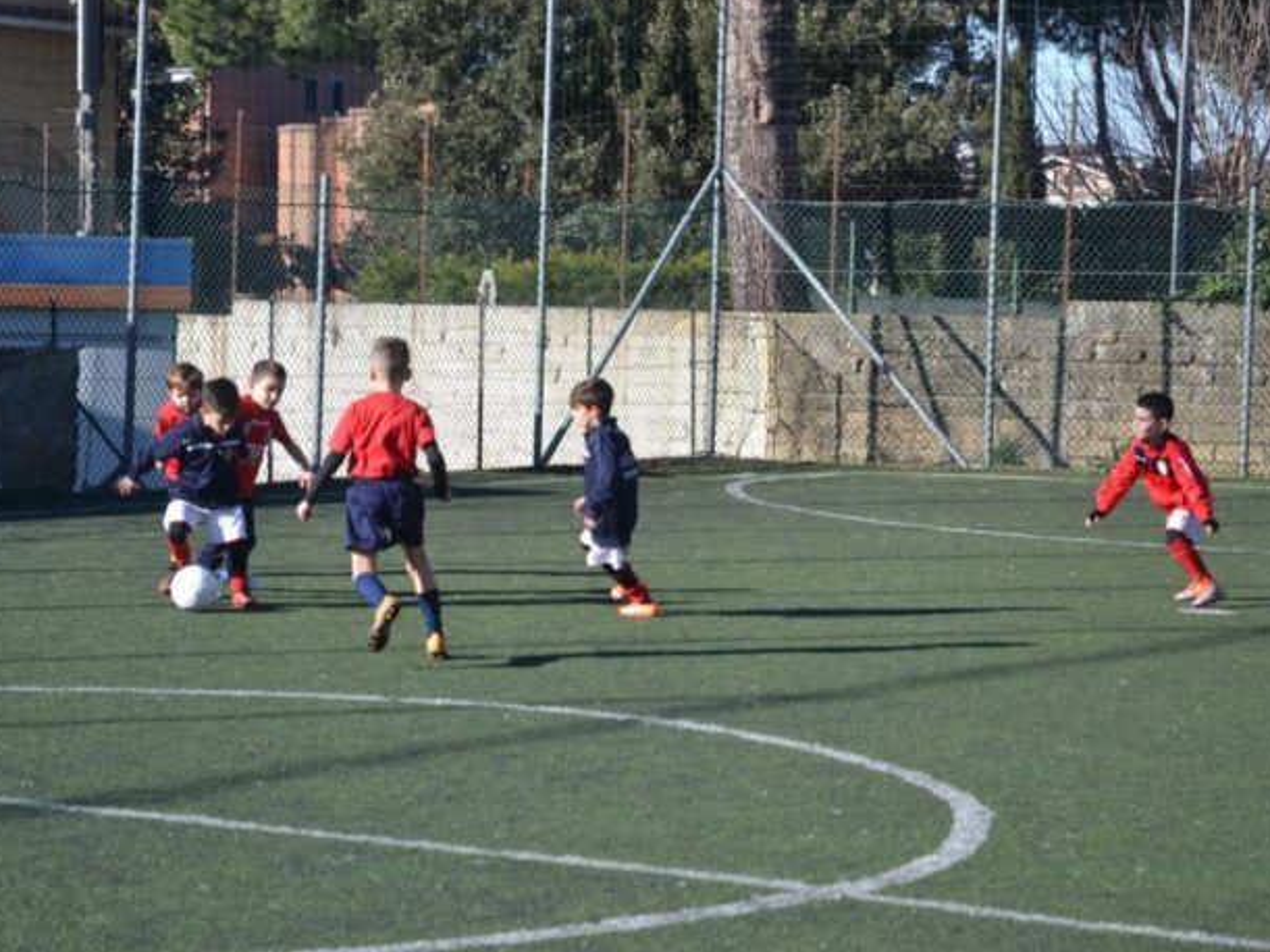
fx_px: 4218
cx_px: 609
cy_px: 472
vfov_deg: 12.9
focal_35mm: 115
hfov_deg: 17.1
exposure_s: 1/1250
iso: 400
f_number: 5
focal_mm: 70
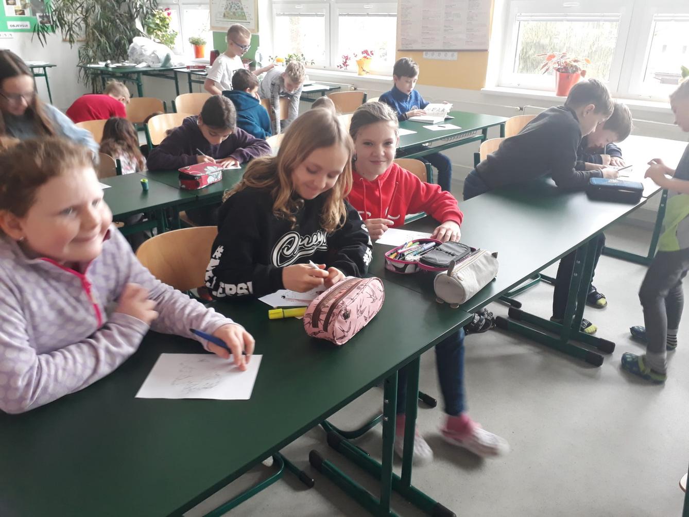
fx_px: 538
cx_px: 344
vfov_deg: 51.4
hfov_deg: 65.3
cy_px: 258
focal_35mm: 27
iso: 125
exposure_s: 1/33
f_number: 1.9
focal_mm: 3.6
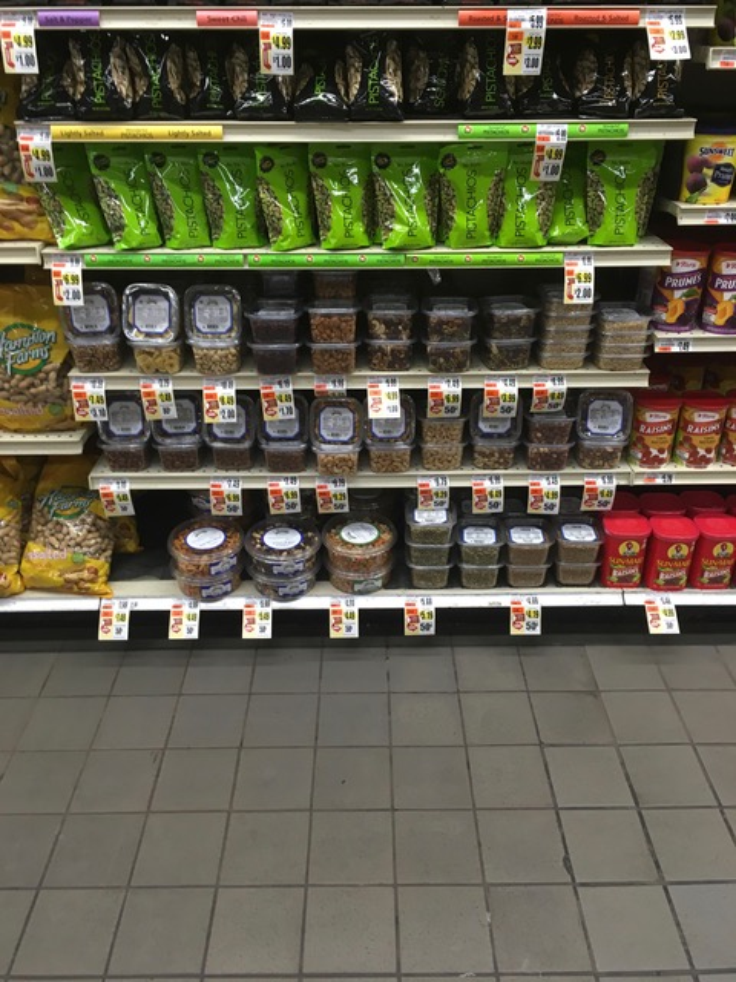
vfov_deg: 61.7
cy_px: 491
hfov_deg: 48.2
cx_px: 368
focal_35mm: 29
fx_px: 822
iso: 50
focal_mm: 4.15
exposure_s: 1/30
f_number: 2.2
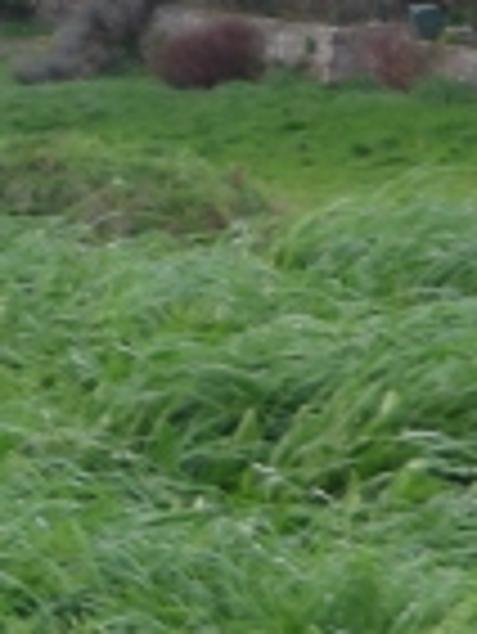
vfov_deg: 4.1
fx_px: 8806
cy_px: -486
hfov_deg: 3.1
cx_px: 1292
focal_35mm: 480
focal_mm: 16.5
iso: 50
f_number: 3.5
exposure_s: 1/68
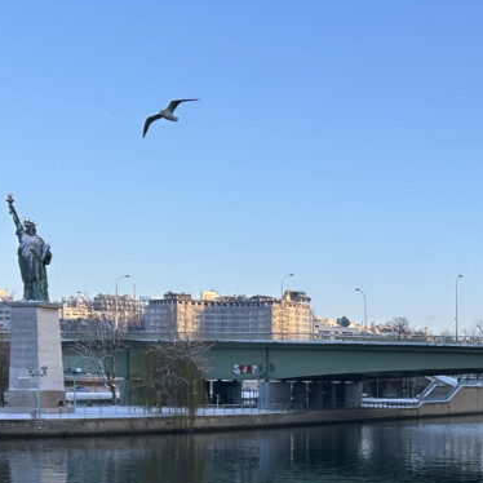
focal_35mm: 63
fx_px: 995
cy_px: 449
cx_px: 590
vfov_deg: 26.3
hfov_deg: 24.5
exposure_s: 1/957
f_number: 1.5
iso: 50
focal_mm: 5.7
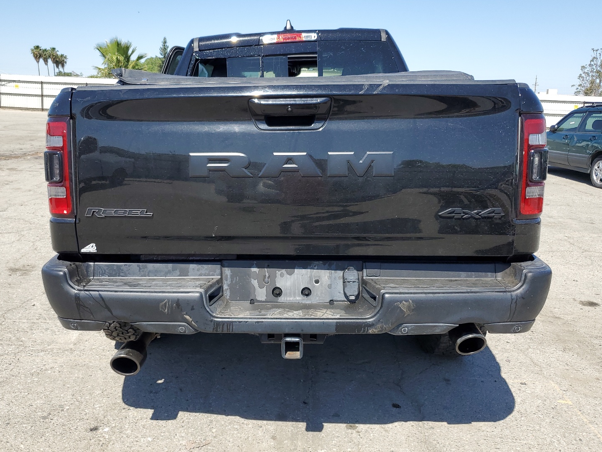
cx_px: 280
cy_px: 201
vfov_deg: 48.2
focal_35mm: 29
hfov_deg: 61.6
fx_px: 504
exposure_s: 1/2000
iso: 50
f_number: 1.5
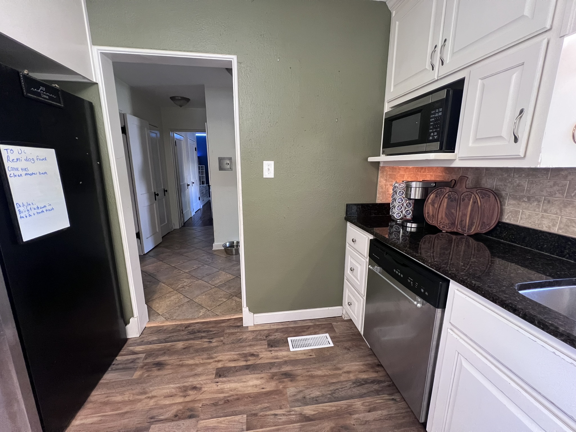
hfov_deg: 106.2
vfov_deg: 89.9
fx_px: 216
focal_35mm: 13
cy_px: 216
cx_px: 288
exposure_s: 1/60
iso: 400
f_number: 1.8
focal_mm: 1.57
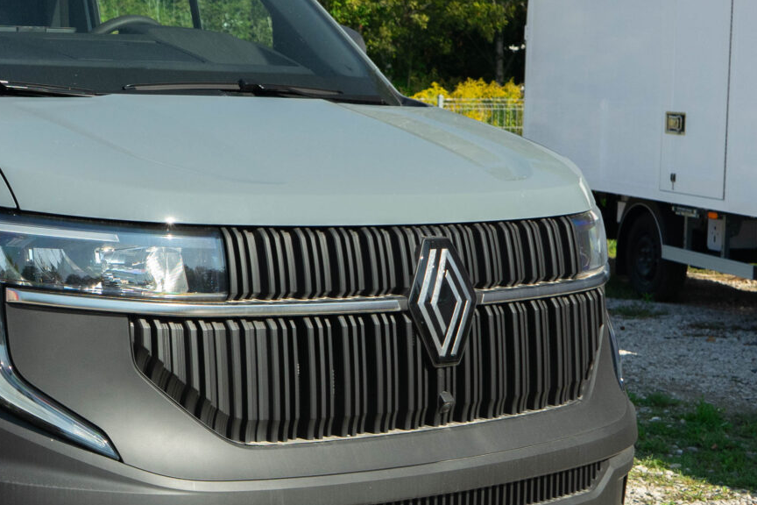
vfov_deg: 16.4
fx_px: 1745
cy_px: 193
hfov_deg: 23.0
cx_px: -76
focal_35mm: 83
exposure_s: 1/400
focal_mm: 28
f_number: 5.6
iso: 400
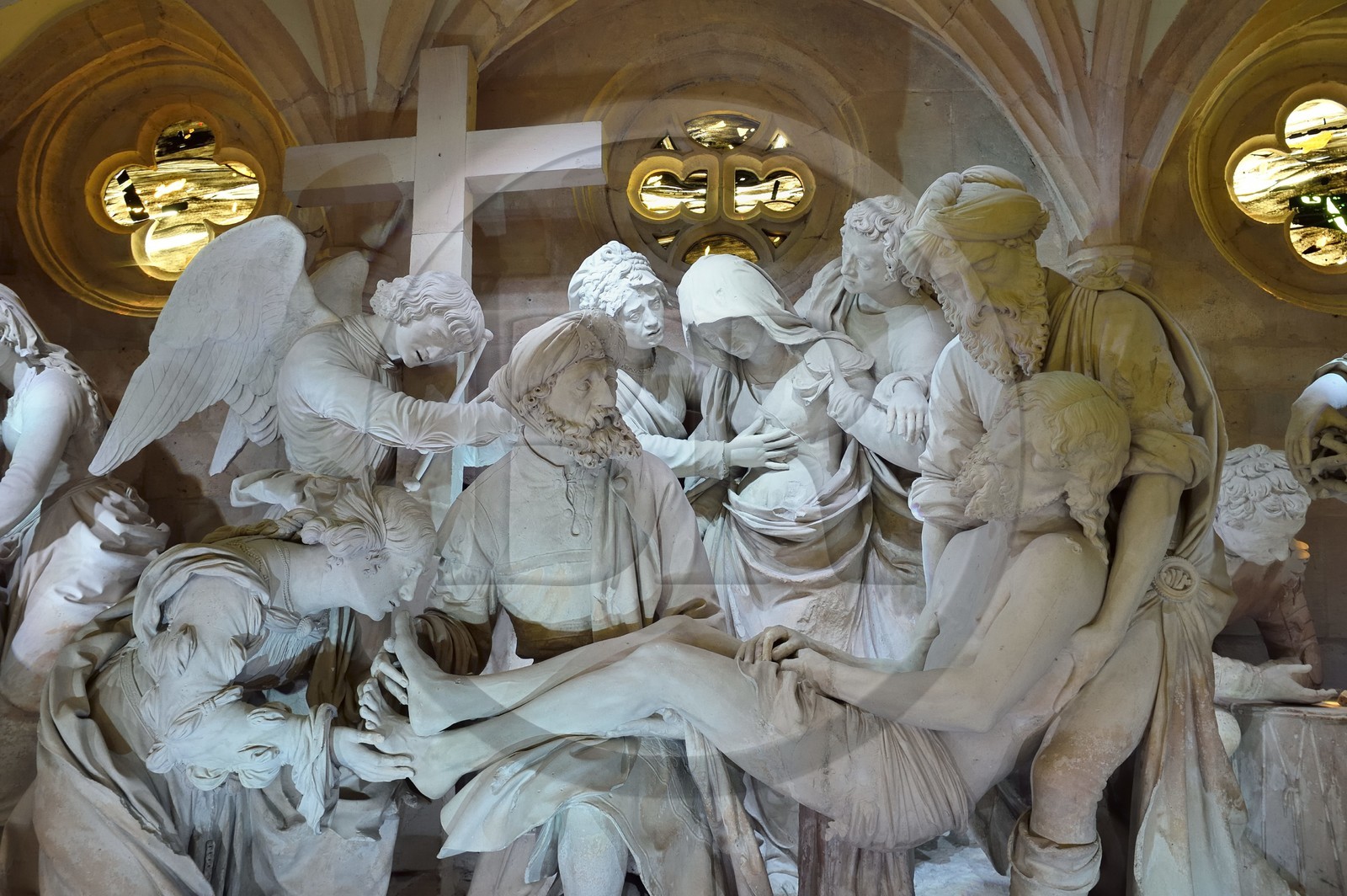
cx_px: 674
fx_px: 1271
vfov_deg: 38.8
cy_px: 448
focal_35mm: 34
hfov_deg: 55.8
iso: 800
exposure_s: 1/13
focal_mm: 34
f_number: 8
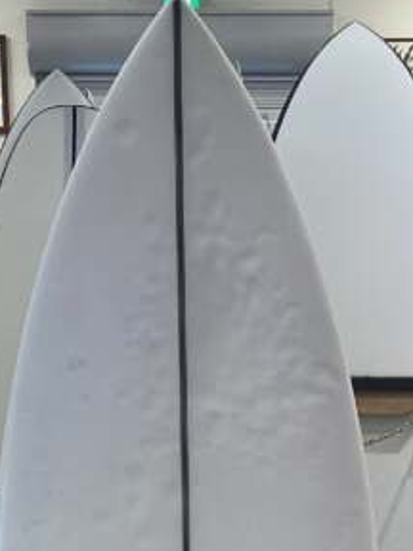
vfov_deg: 21.2
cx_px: 193
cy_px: 654
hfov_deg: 17.2
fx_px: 1368
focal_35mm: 86
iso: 50
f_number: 2.4
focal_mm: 3.3
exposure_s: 1/50
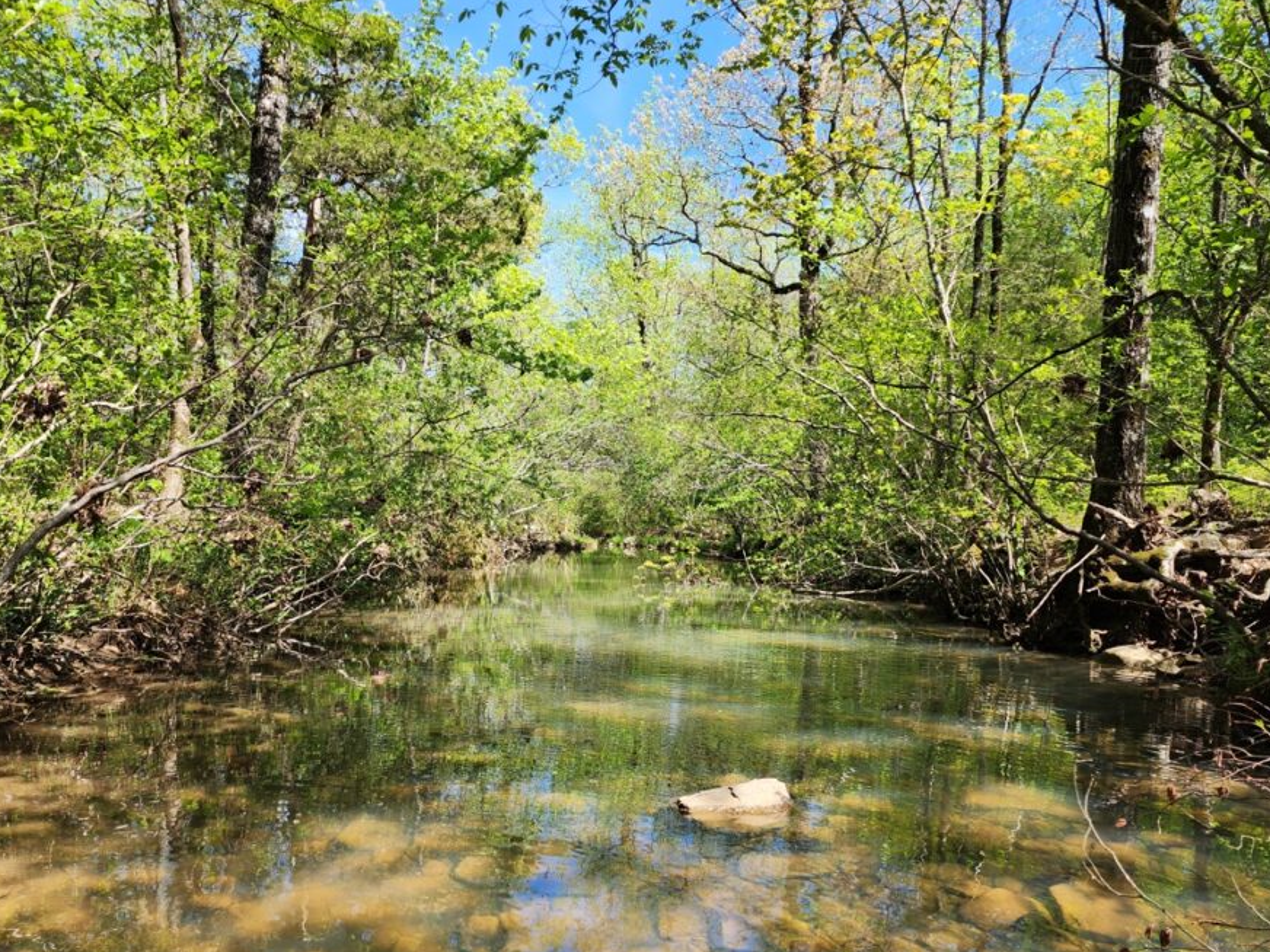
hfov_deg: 65.3
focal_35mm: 27
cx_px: 600
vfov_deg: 51.3
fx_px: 991
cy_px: 524
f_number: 1.8
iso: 12
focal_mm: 6.4
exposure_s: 1/369
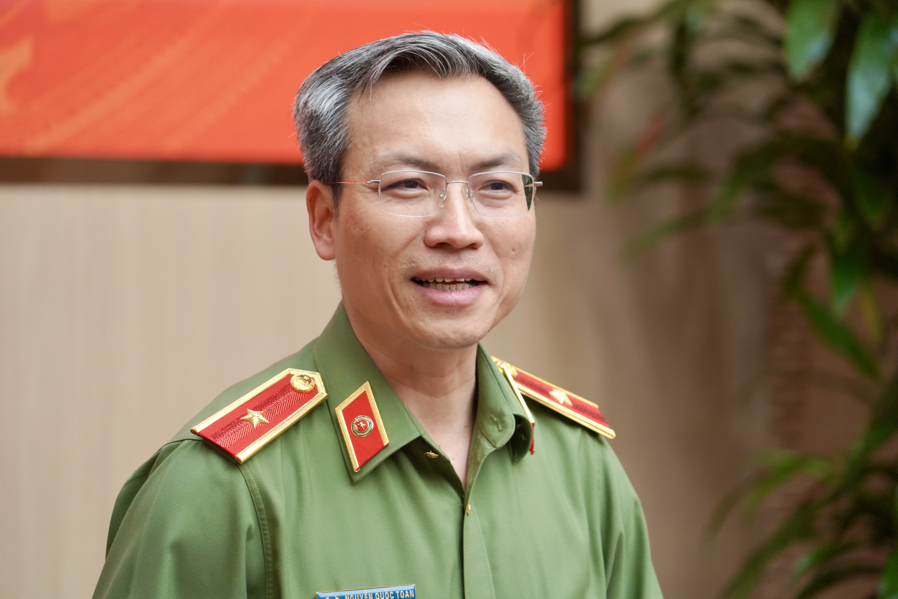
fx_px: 5987
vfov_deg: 5.7
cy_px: 300
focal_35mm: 240
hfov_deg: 8.6
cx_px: 449
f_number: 6.3
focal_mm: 240
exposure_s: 1/200
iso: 3200
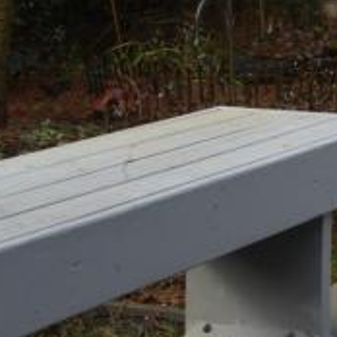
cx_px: 1076
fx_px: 1674
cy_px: -68
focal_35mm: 152
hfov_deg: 8.9
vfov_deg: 11.3
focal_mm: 18
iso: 100
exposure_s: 1/125
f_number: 5.6
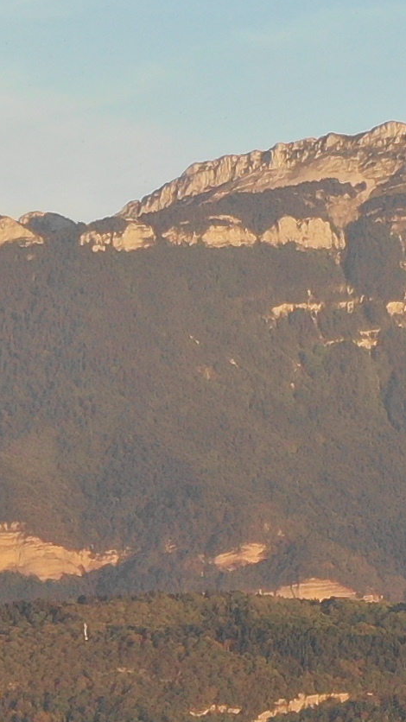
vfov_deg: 10.9
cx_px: 704
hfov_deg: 6.2
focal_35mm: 192
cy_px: 1034
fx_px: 3676
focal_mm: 10.26
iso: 100
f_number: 5
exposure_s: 1/200
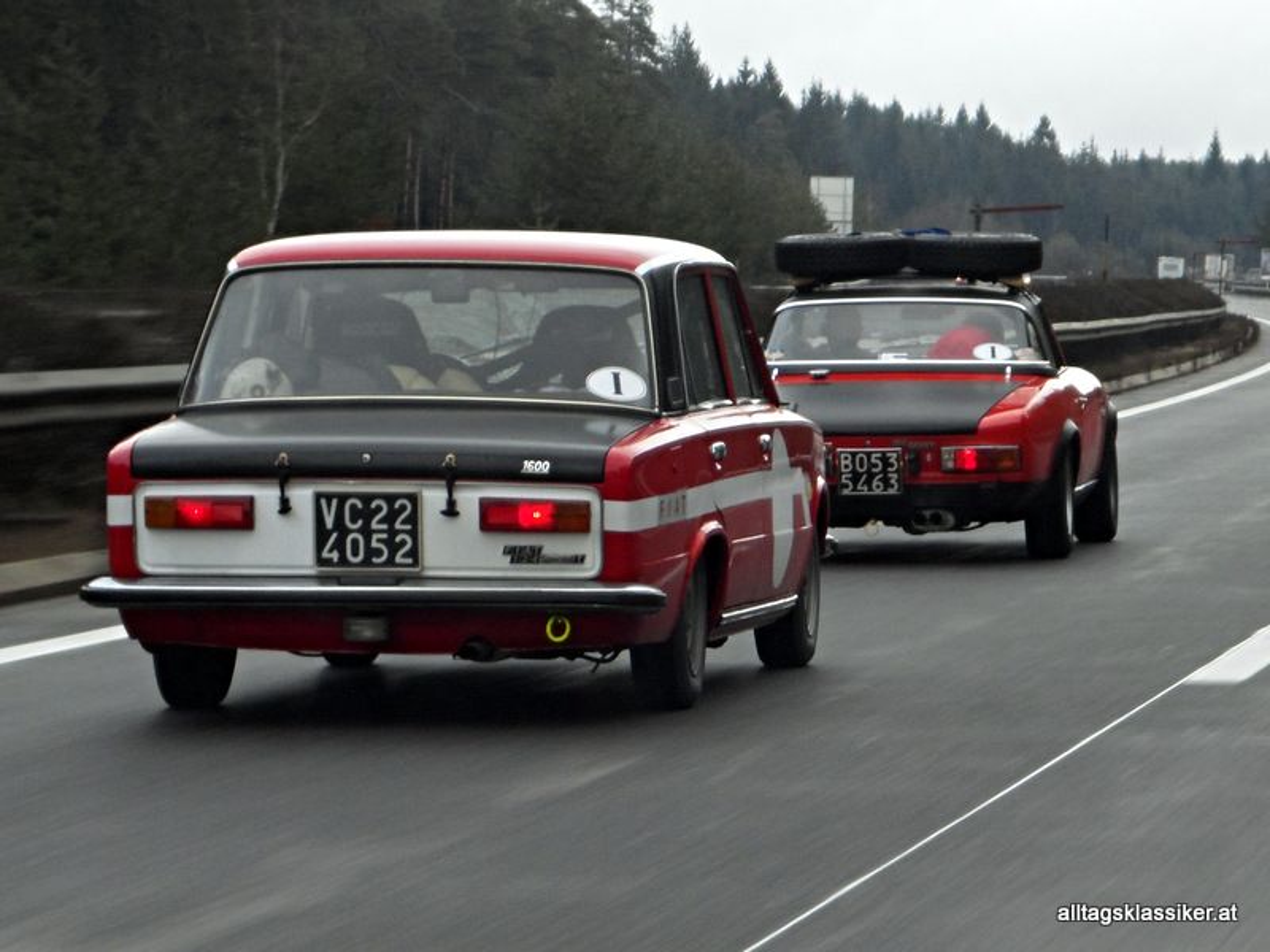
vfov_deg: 11.9
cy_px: 476
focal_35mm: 125
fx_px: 4586
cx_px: 635
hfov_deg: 15.8
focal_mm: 22.5
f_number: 6.3
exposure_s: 1/60
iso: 160
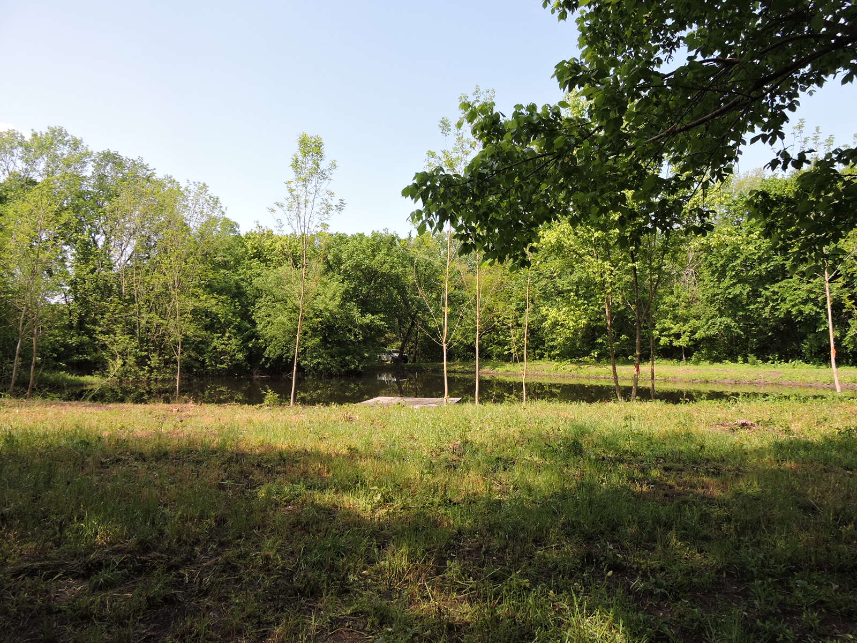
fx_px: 594
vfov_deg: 56.8
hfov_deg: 71.6
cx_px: 428
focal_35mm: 24
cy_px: 322
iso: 100
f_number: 3.3
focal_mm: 4.3
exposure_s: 1/500
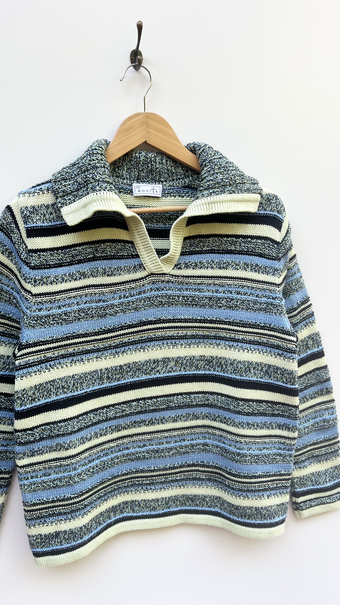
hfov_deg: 39.9
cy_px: 308
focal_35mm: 29
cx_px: 131
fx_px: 465
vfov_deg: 66.1
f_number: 1.5
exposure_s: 1/121
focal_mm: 5.7
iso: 50
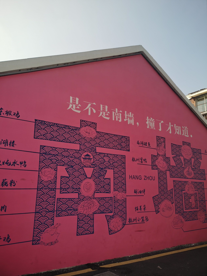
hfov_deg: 51.4
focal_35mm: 27
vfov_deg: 65.3
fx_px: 215
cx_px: 104
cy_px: 138
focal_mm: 5.56
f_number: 1.6
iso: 50
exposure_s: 1/5000
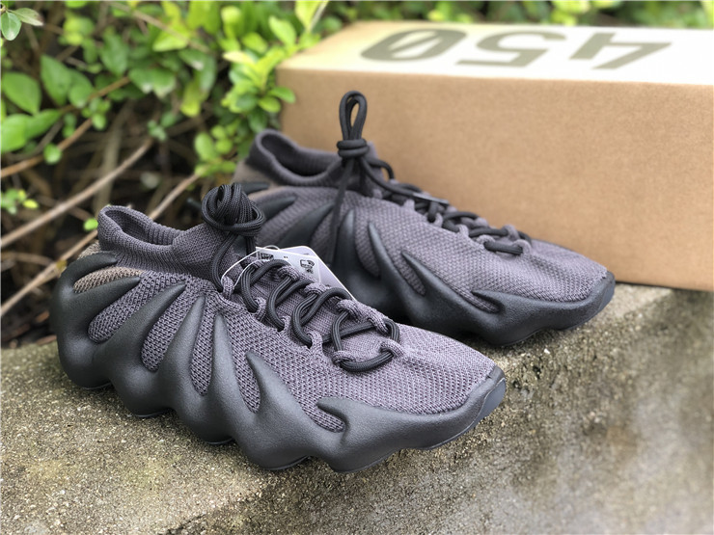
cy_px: 268
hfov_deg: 36.8
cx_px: 357
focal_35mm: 52
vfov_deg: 28.0
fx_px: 1073
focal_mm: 6
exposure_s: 1/60
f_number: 2.4
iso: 50
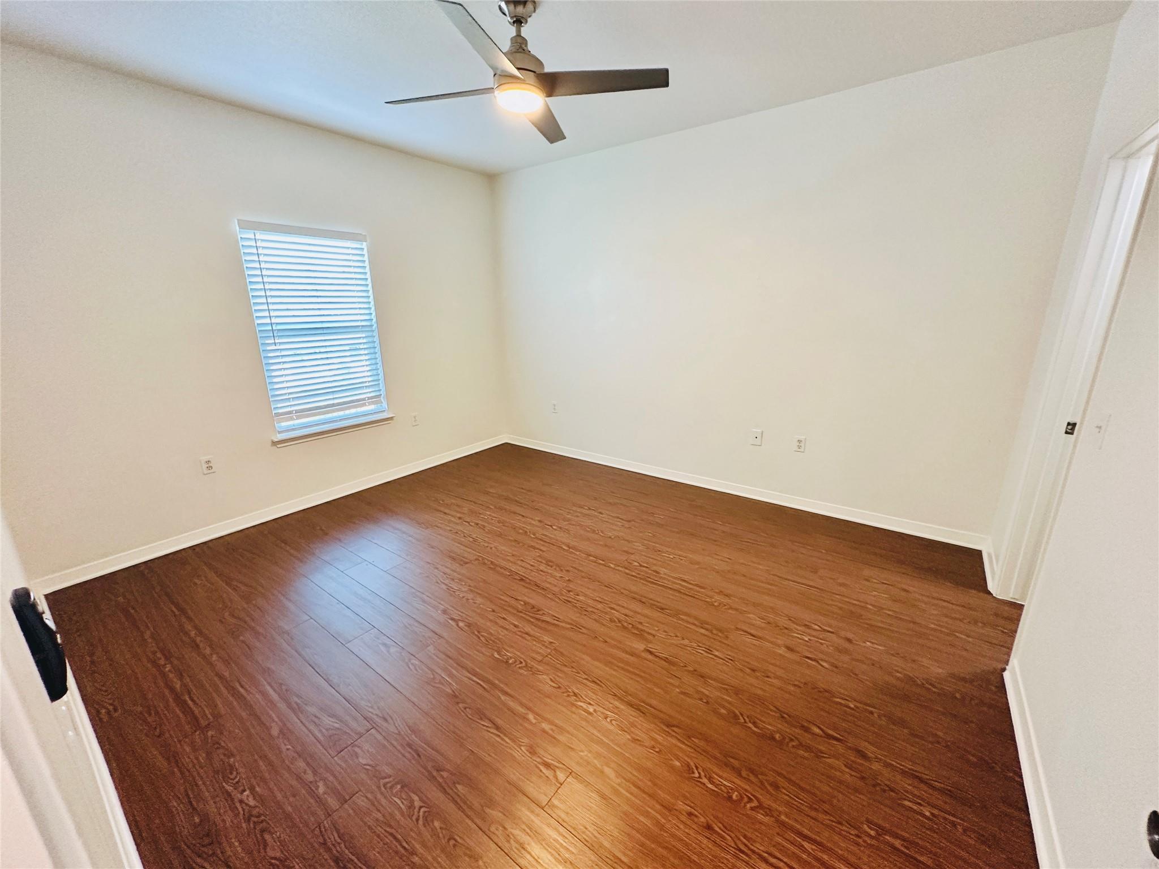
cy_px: 434
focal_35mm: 14
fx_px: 469
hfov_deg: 102.1
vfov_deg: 85.7
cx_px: 580
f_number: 2.2
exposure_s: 1/60
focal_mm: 2.22
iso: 320
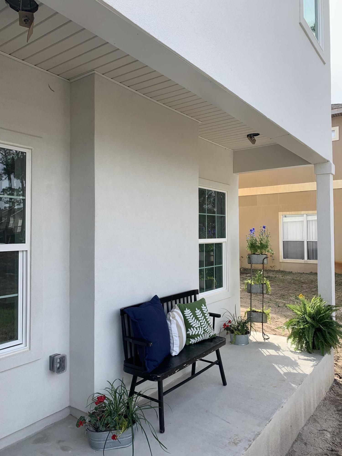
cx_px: 171
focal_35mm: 26
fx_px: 343
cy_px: 228
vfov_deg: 67.3
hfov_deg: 53.1
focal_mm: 4.25
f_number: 1.8
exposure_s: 1/771
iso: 25
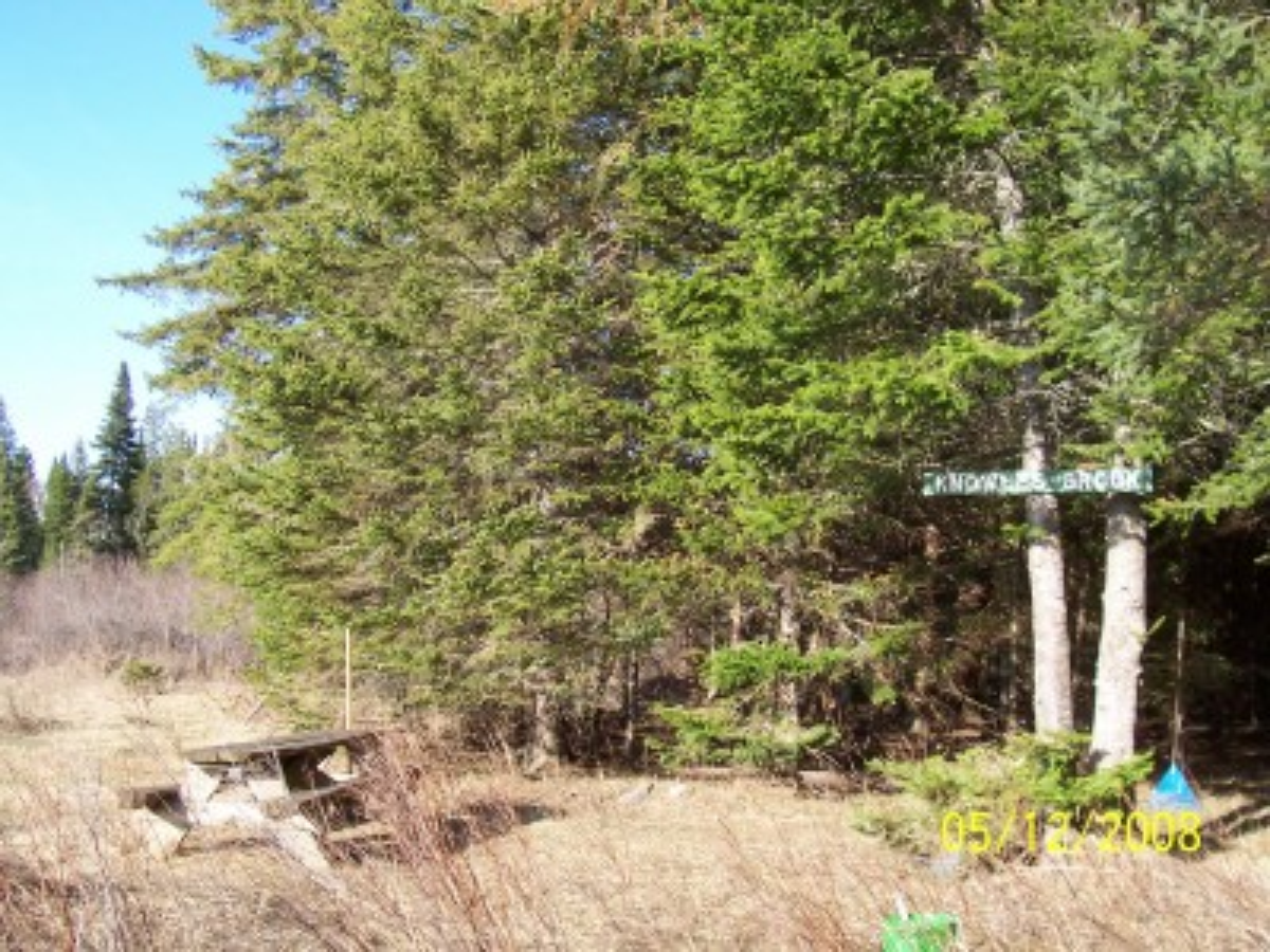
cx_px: 635
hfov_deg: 50.1
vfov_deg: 38.7
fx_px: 1357
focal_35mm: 37
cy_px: 476
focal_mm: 5.6
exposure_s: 1/125
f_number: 5.6
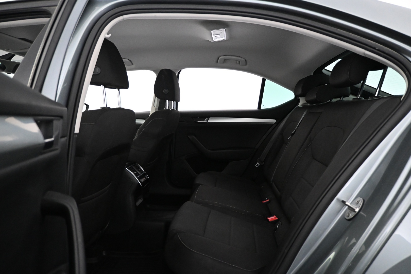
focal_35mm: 26
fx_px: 291
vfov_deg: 50.4
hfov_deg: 70.4
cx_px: 206
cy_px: 137
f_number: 3.5
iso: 3200
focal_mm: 17
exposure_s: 1/80
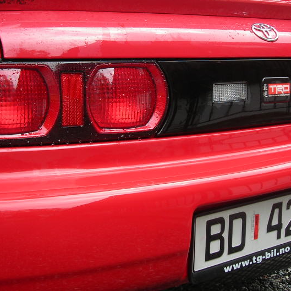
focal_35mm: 65
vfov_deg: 26.3
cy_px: 93
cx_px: 147
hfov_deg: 26.5
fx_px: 618
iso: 50
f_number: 3.2
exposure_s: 1/137
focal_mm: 6.3
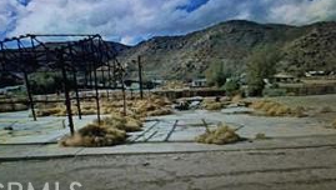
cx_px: 139
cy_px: 51
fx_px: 357
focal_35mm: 40
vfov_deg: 29.4
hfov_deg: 50.2
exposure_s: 1/30
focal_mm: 4.15
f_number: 2.2
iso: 32
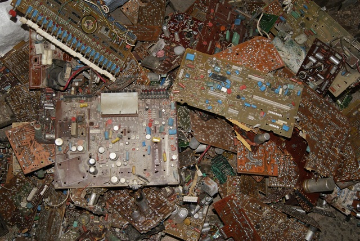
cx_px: 180
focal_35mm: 39
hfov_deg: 49.5
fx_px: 390
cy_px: 120
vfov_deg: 34.3
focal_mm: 26
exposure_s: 1/60
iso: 400
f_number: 5.6
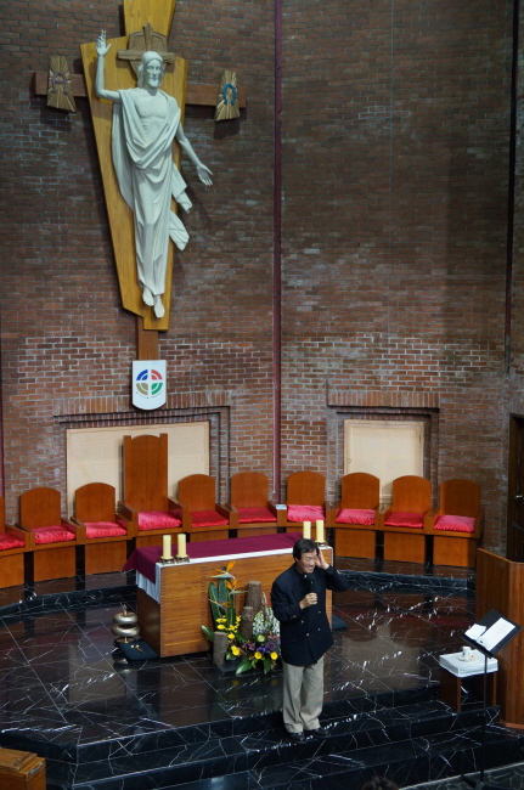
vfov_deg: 41.2
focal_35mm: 48
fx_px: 1052
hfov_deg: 28.0
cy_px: 395
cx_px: 262
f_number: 4.5
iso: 1000
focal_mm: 32
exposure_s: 1/60
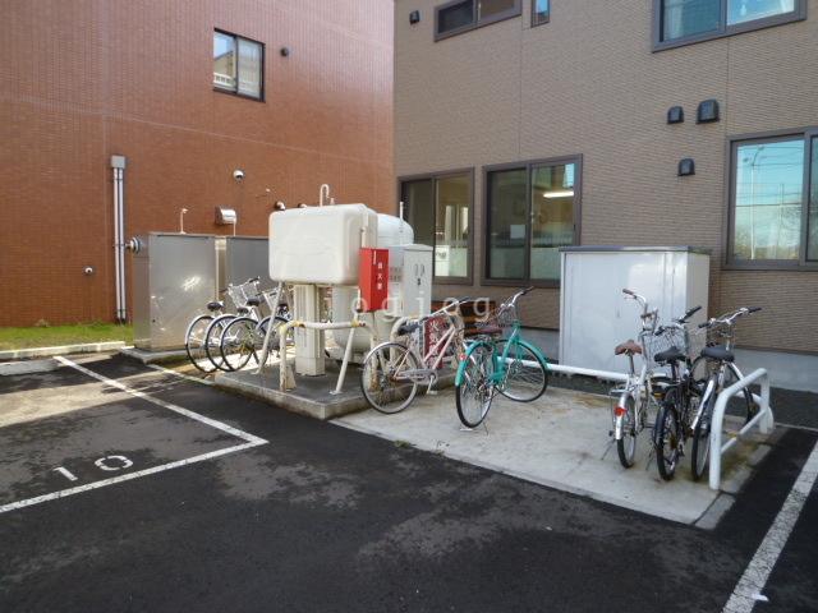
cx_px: 409
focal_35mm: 24
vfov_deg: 56.8
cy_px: 306
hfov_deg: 71.6
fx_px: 567
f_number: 2.8
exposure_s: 1/160
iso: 80
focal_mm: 4.3
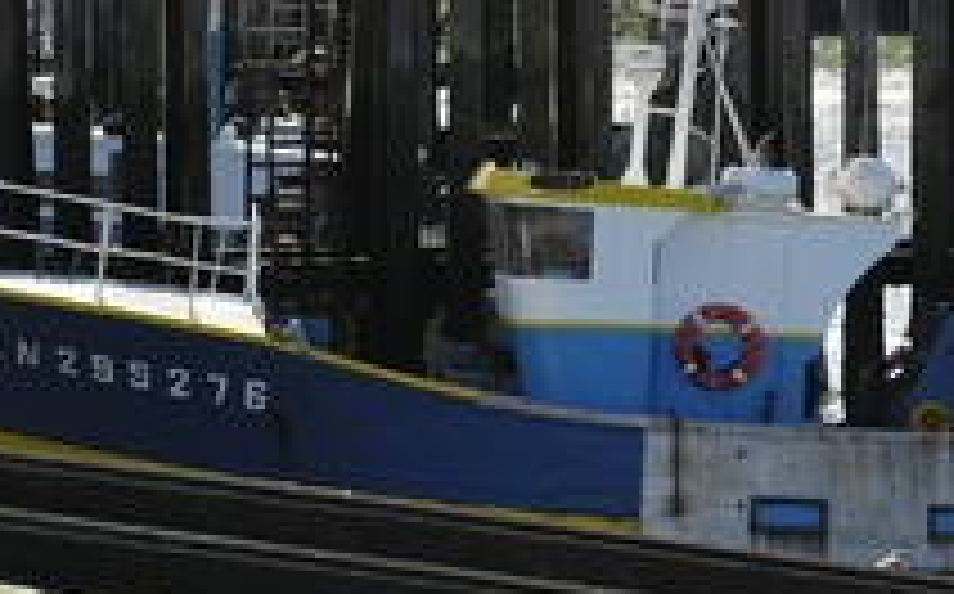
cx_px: 756
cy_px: 338
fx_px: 12596
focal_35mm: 485
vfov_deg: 2.7
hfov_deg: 4.3
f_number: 6
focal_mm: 160
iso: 100
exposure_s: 1/250
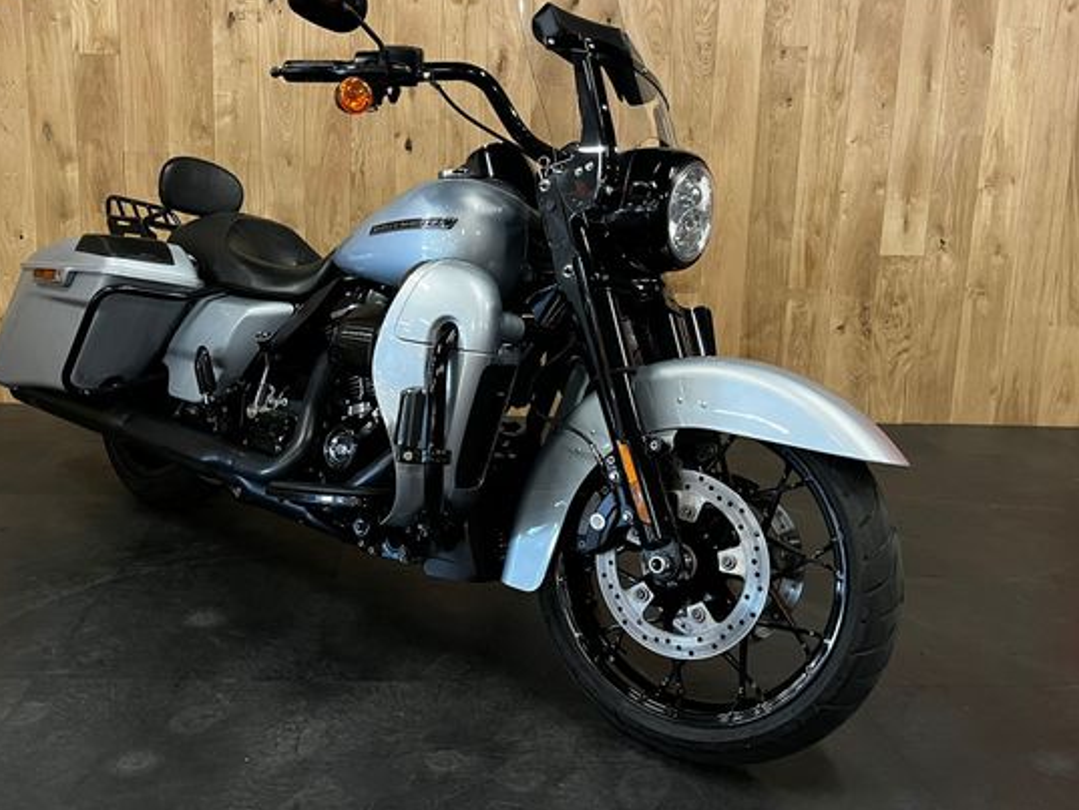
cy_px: 334
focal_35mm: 31
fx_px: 967
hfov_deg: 58.1
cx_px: 470
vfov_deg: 45.3
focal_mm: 5.1
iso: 500
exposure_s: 1/33
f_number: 1.6
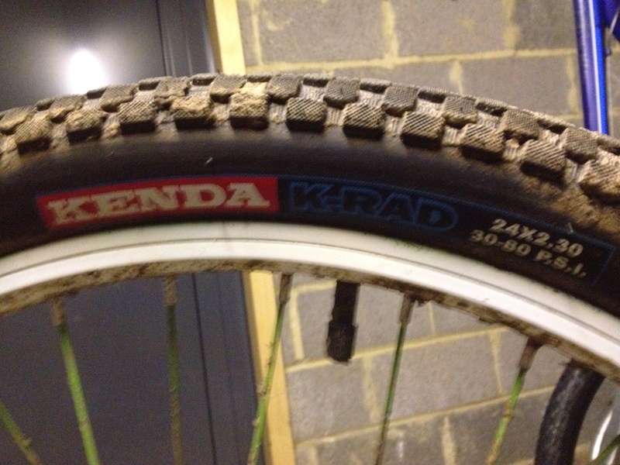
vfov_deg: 40.7
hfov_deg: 52.6
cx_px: 310
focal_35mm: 35
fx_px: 627
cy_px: 232
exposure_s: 1/15
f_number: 2.4
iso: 800
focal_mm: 4.28
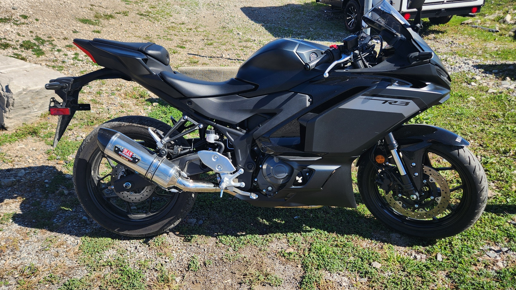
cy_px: 144
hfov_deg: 66.1
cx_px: 258
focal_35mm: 29
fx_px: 397
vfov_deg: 40.2
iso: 20
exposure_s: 1/1111
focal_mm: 5.4
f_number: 1.8
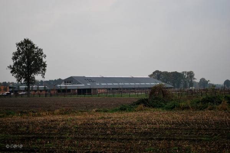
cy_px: 76
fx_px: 527
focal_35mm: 82
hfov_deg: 24.6
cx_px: 115
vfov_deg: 16.6
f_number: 5.6
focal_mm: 55
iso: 160
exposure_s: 1/125
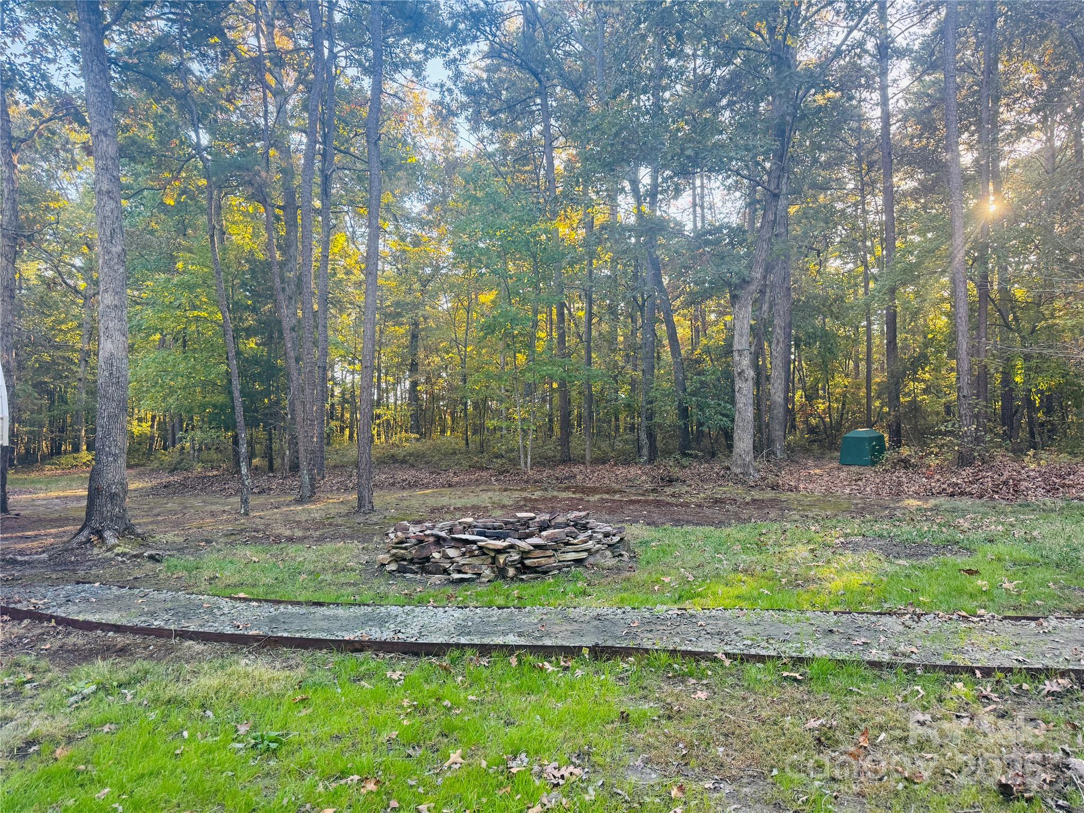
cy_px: 406
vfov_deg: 56.8
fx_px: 752
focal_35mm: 24
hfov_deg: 71.6
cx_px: 542
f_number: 1.78
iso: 125
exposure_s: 1/121
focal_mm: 6.76
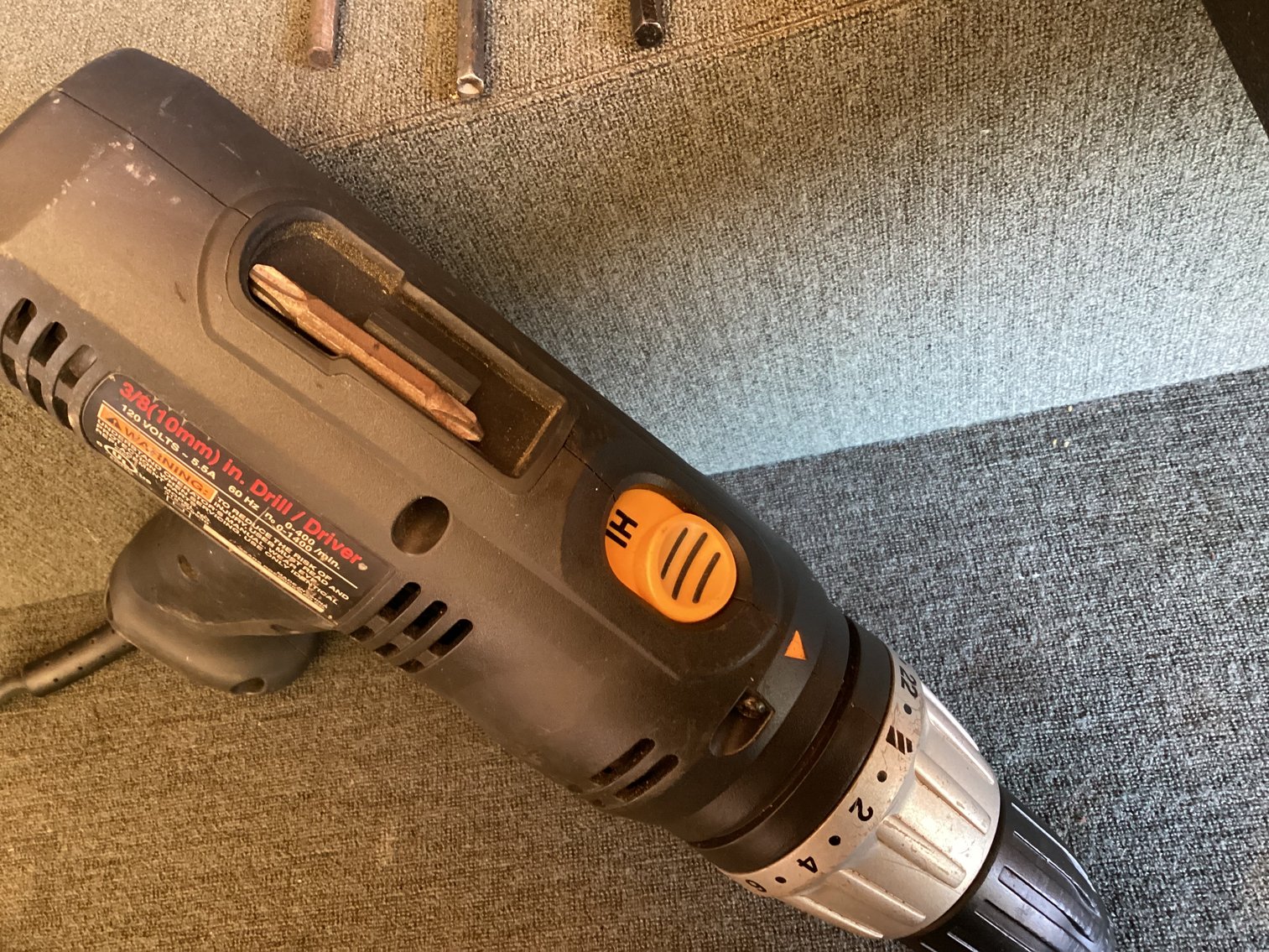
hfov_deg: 58.3
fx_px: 1137
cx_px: 634
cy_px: 476
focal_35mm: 31
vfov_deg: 45.4
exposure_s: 1/33
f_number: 2.4
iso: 400
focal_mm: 3.3
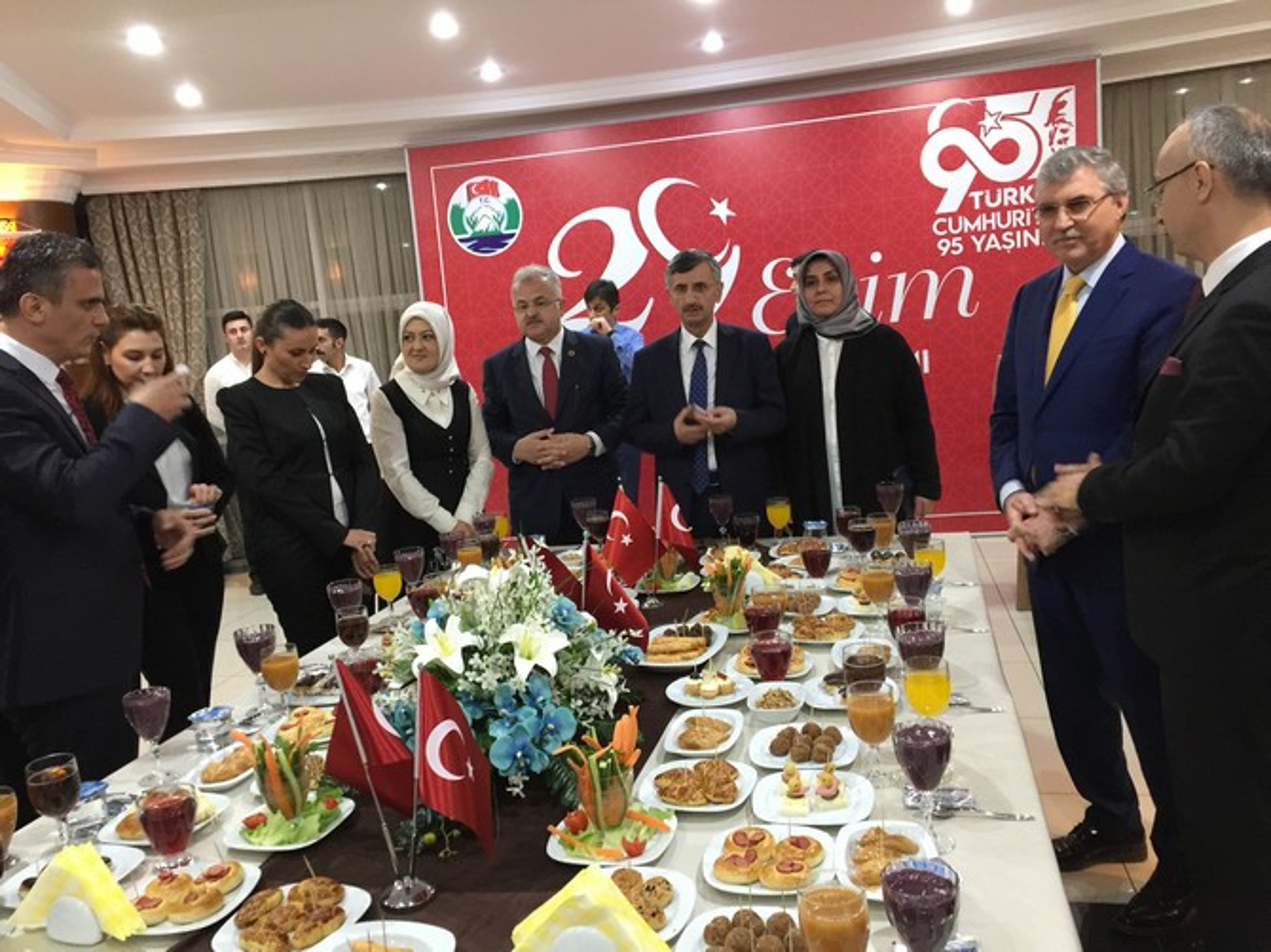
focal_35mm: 29
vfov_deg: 48.2
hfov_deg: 61.7
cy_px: 476
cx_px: 636
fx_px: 1064
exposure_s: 1/10
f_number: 2.2
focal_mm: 4.15
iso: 125
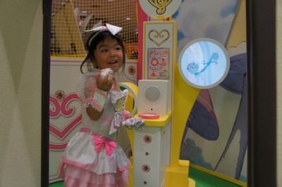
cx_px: 141
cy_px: 94
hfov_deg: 59.5
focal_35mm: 32
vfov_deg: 41.6
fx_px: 247
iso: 200
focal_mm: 21
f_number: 4.5
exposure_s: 1/50
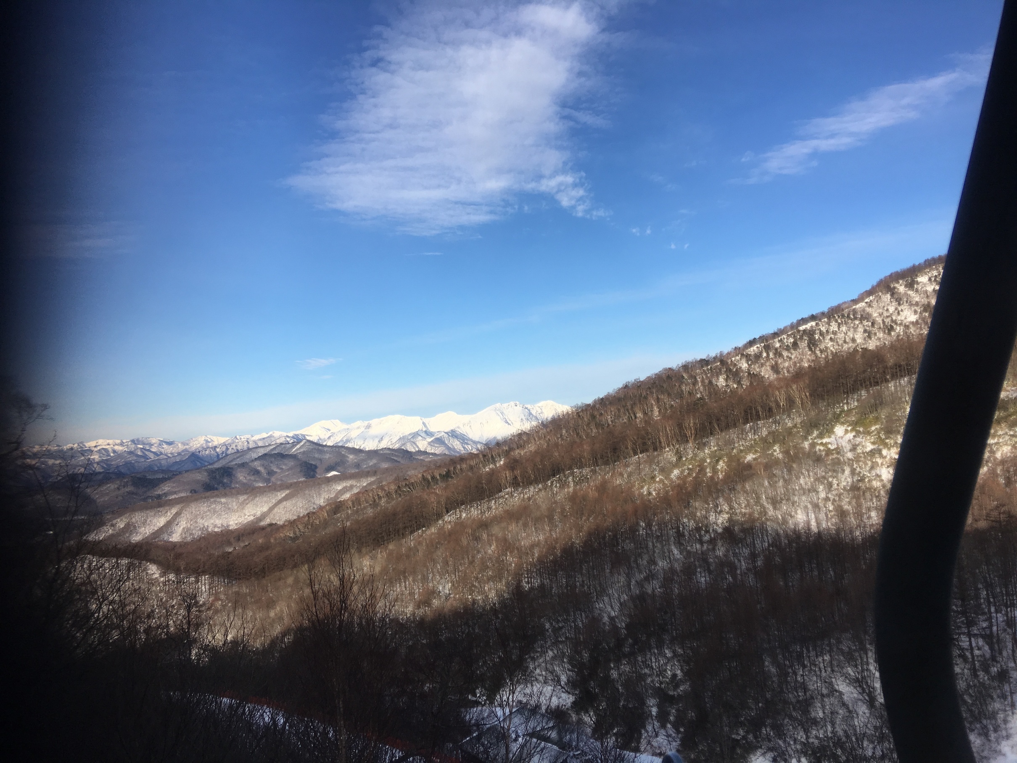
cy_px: 382
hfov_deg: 61.7
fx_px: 852
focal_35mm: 29
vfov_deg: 48.2
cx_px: 508
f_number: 2.2
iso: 25
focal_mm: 4.15
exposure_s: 1/1508
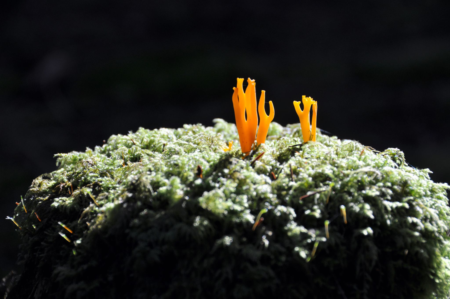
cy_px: 150
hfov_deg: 13.1
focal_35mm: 158
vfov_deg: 8.7
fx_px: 1966
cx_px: 225
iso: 250
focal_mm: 105
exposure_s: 1/125
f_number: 8
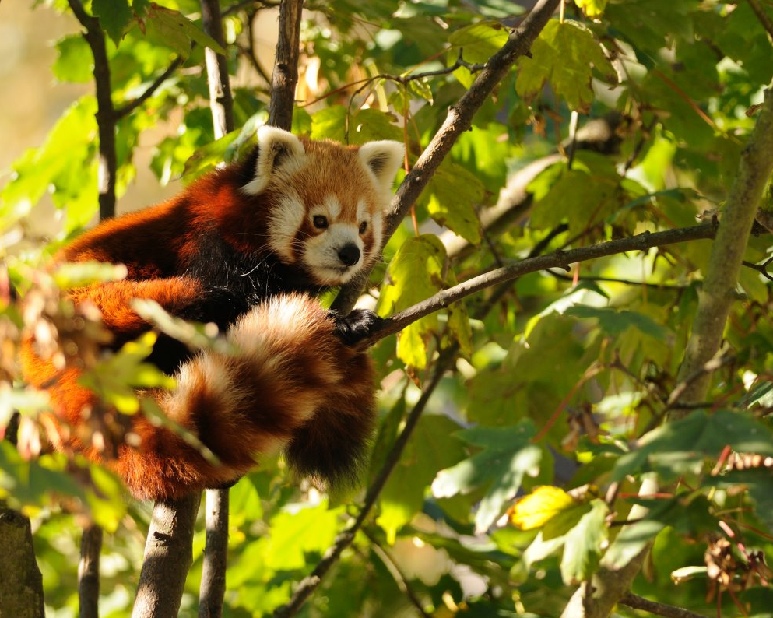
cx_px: 420
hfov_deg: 3.8
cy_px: 309
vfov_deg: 3.0
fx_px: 11665
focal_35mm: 510
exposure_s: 1/200
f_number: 4
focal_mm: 300
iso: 200
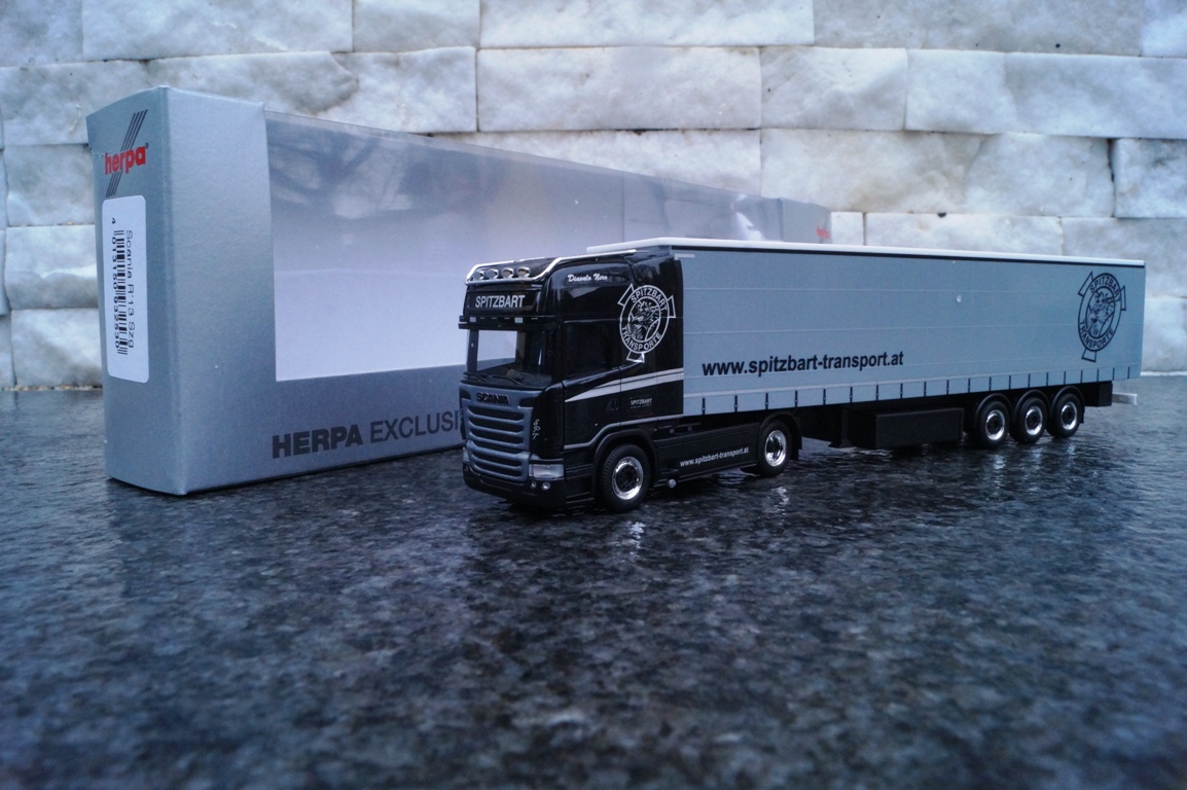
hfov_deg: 67.4
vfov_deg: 47.9
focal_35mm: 27
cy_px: 395
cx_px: 594
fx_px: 890
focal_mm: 18
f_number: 18
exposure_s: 1/60
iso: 1250
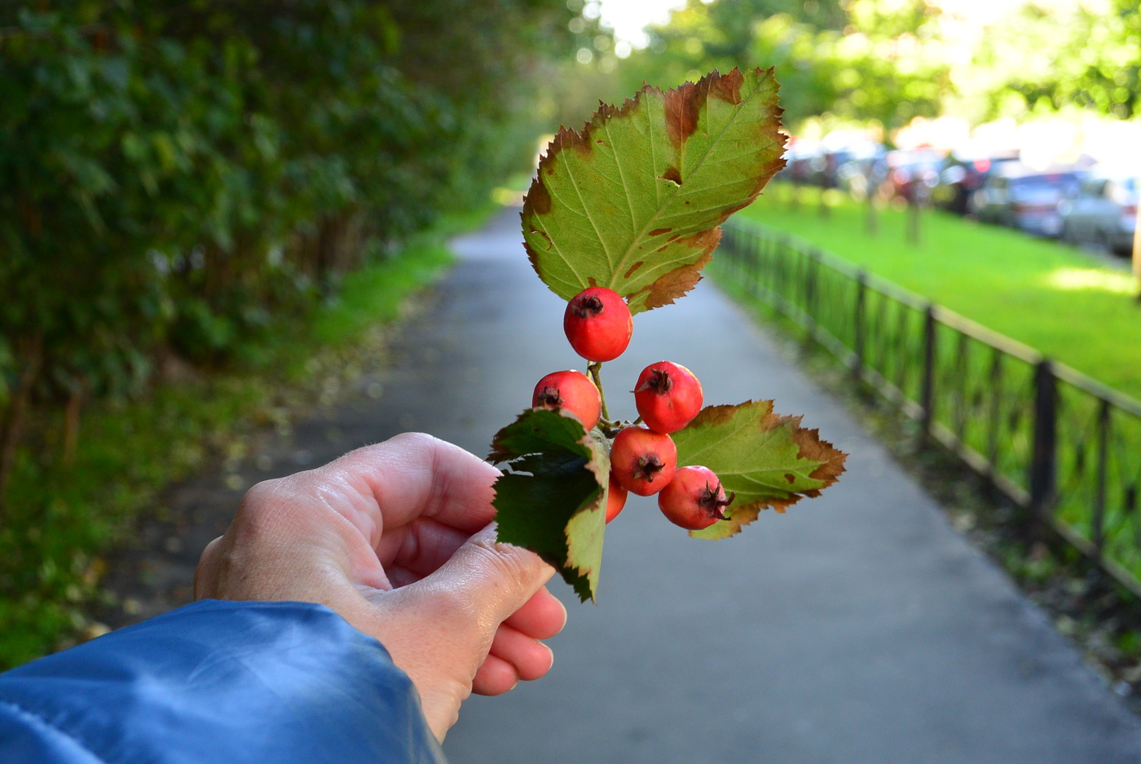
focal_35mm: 58
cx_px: 570
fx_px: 1840
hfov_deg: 34.4
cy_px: 382
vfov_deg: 23.4
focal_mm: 21.5
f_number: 5
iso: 200
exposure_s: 1/40
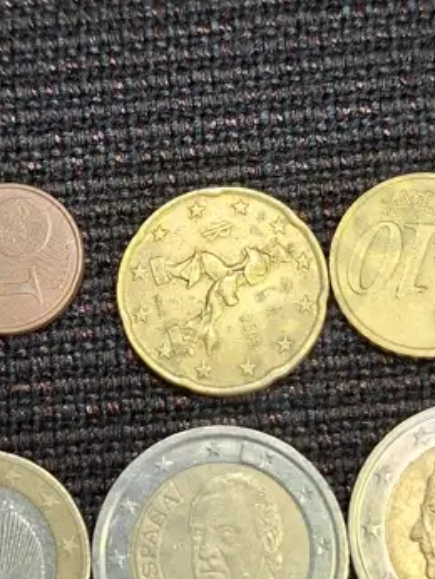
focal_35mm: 68
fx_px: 1138
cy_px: 377
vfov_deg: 28.4
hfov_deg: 21.6
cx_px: 266
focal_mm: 5.54
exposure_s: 1/100
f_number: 1.8
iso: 250
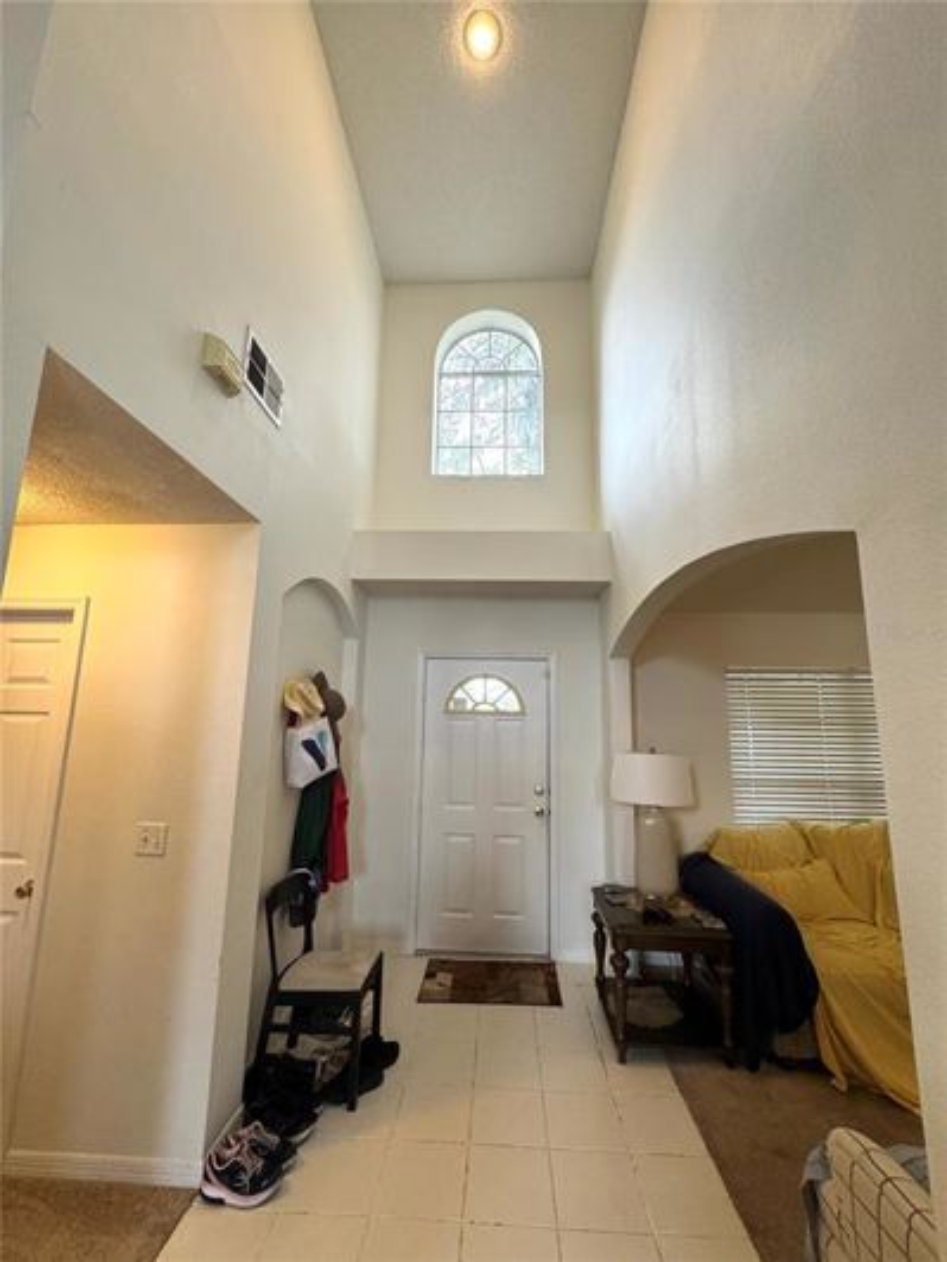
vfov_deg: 102.1
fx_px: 511
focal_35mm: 14
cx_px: 474
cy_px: 631
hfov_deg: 85.7
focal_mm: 2.22
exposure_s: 1/120
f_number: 2.2
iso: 250
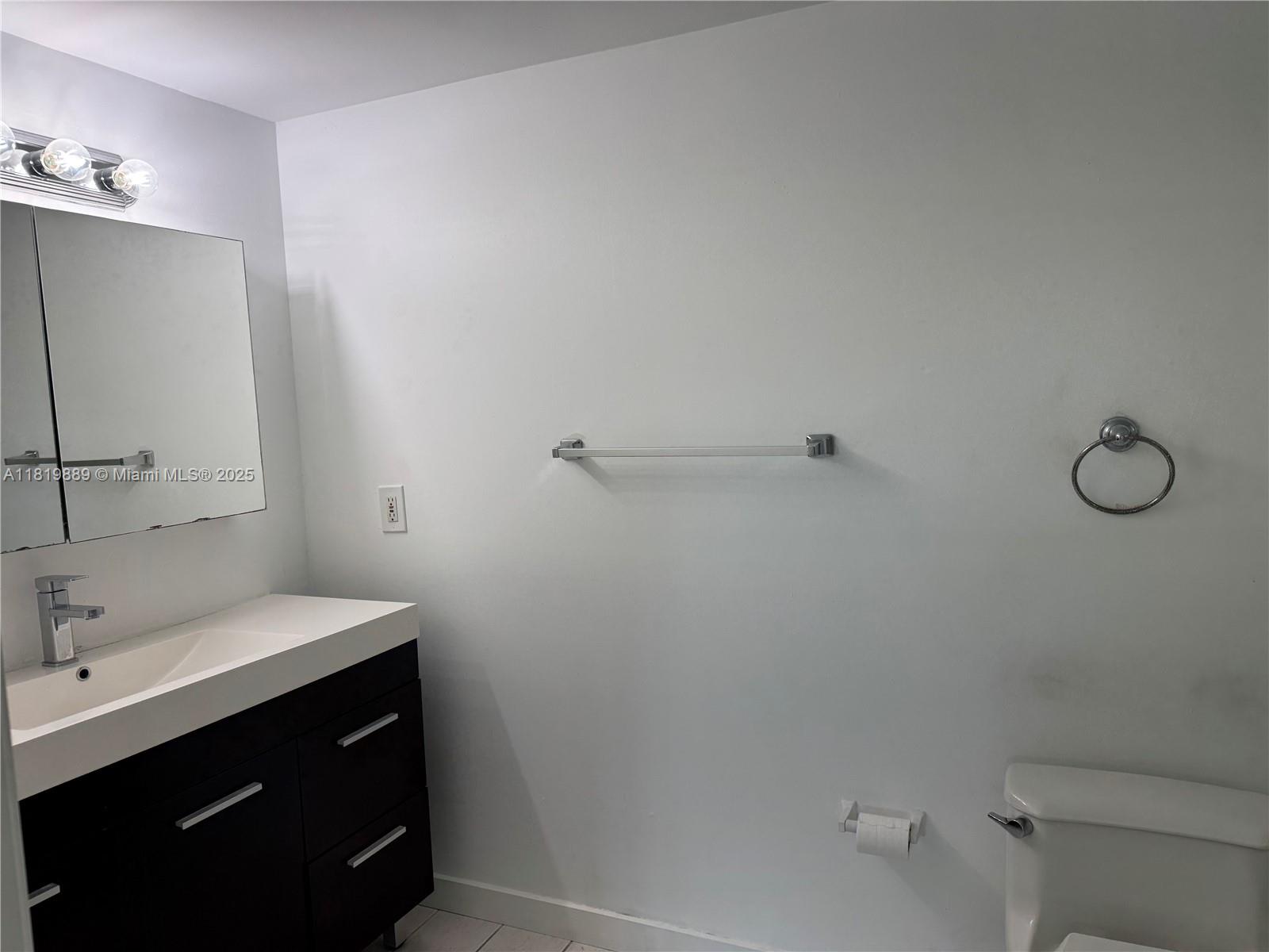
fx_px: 880
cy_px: 476
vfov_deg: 56.8
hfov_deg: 71.6
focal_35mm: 24
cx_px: 634
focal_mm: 6.76
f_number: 1.78
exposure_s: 1/120
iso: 64
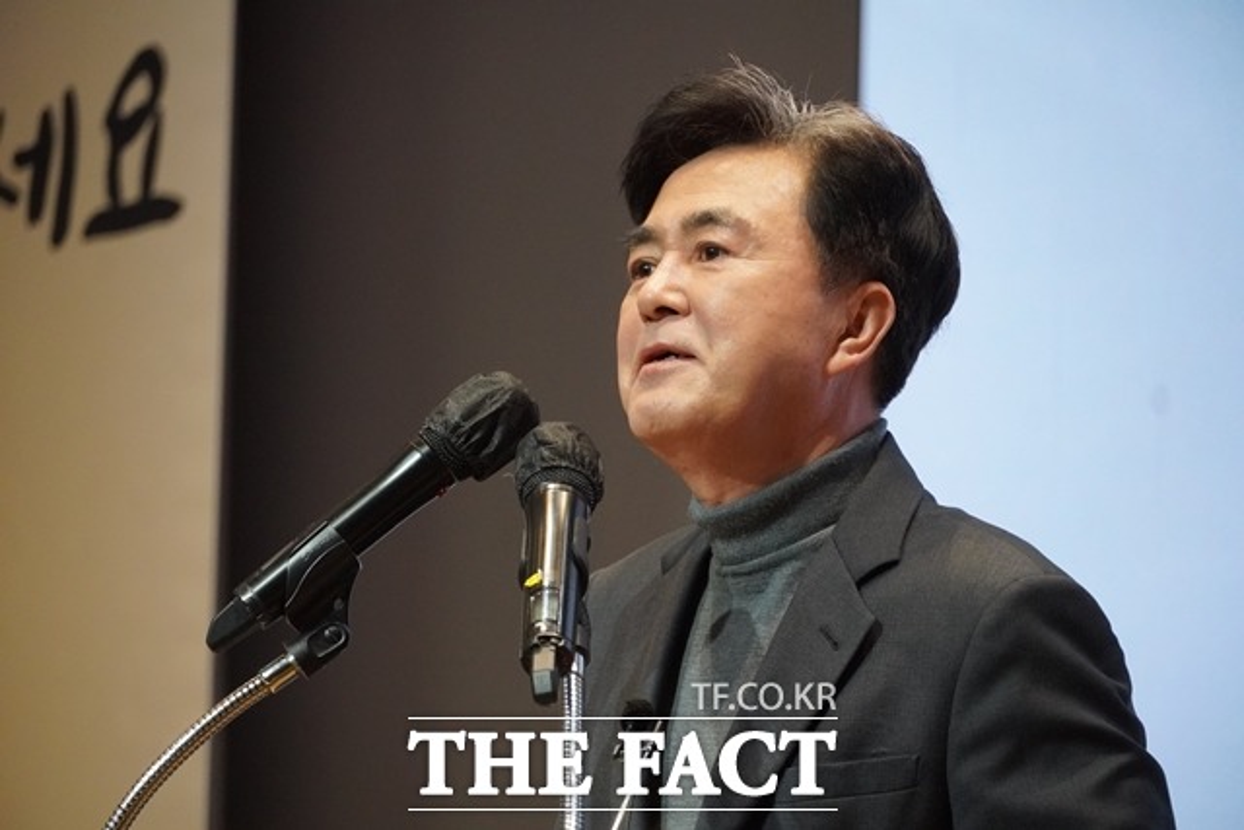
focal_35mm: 202
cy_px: 415
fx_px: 6999
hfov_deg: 10.2
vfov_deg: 6.8
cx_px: 622
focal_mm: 135
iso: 4000
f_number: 5.6
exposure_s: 1/250
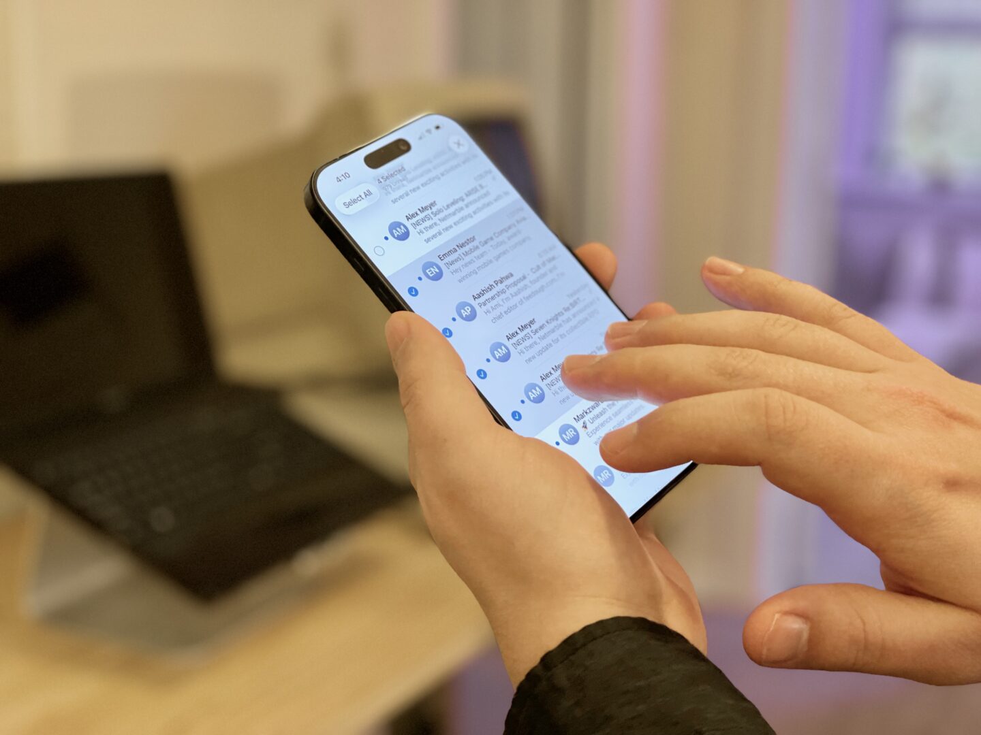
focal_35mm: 52
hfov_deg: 36.8
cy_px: 368
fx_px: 1474
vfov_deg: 28.0
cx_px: 490
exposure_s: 1/40
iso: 250
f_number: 2
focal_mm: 6
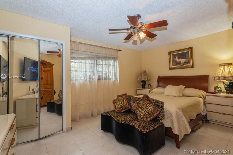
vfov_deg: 70.4
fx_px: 110
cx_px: 116
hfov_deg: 93.3
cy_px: 78
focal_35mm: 17
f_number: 8
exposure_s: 1/6
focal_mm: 17
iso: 200
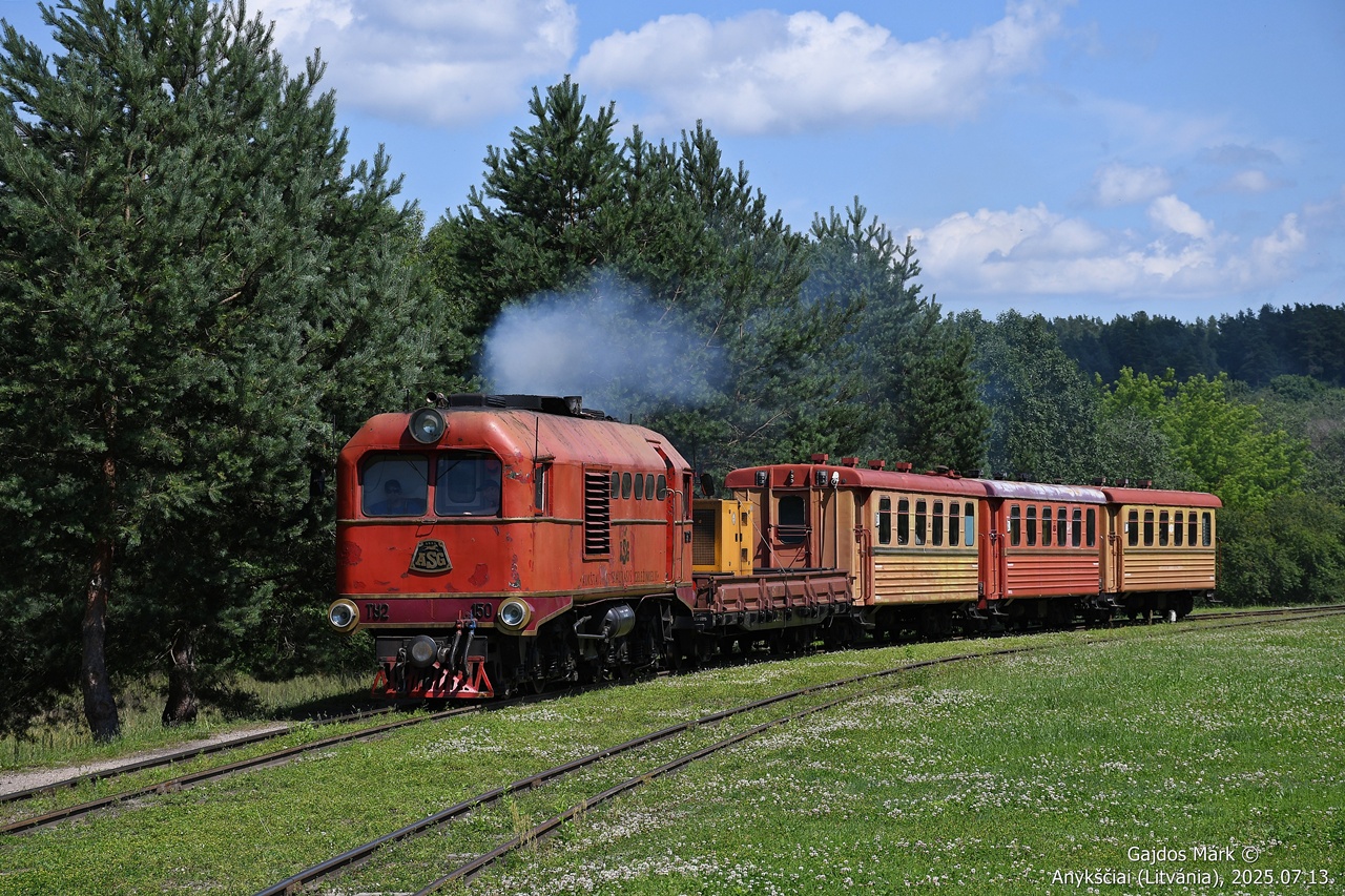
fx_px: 3698
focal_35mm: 99
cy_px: 448
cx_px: 672
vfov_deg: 13.8
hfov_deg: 20.6
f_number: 8
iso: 200
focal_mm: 66
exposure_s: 1/800
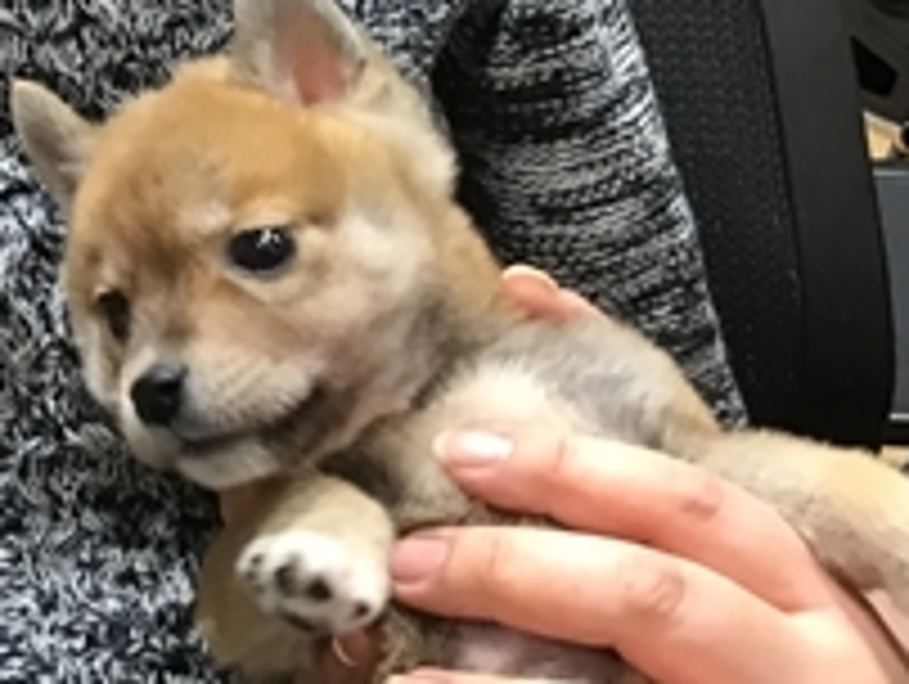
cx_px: 50
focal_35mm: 92
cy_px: 90
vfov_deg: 15.9
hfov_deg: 20.7
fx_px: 2419
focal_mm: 3.3
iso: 100
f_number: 2.4
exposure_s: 1/30
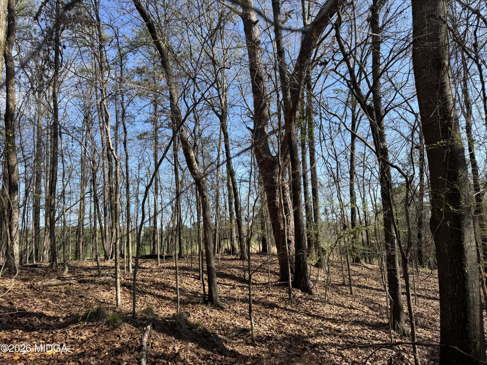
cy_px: 182
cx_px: 244
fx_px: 338
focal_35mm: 24
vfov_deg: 56.8
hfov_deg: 71.6
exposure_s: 1/1678
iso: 80
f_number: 1.78
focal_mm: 6.76
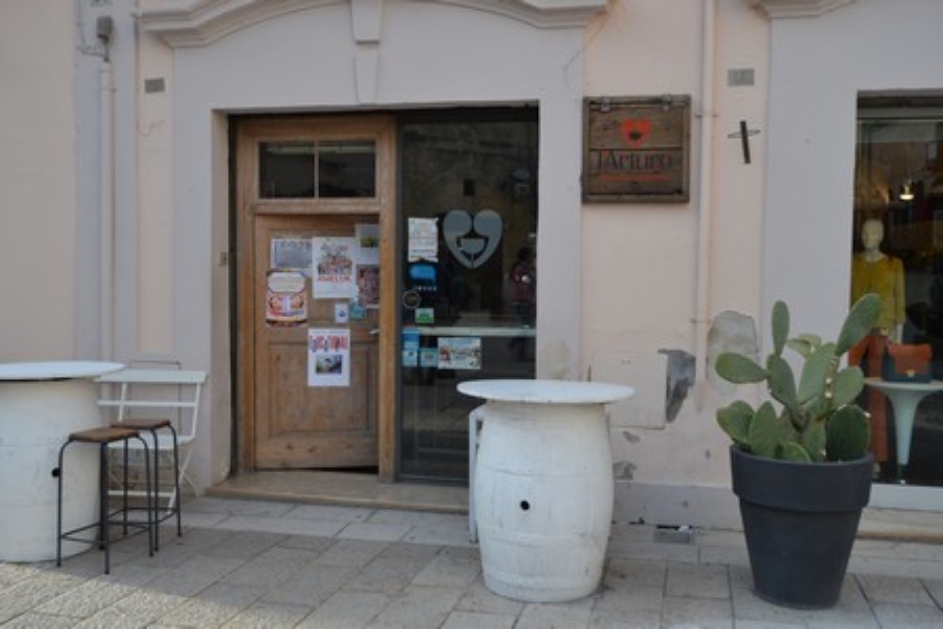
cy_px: 314
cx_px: 472
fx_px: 904
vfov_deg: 38.4
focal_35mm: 34
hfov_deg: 55.1
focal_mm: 23
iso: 110
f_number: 5.6
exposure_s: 1/125
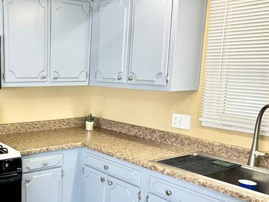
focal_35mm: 42
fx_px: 326
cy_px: 129
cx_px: 44
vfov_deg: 34.1
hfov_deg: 42.2
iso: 125
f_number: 1.78
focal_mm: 6.86
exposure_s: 1/60
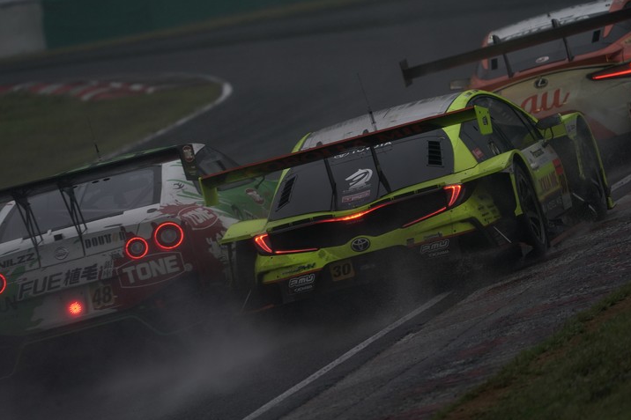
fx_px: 8919
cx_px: 316
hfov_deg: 4.1
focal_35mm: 509
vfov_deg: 2.7
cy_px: 210
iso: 800
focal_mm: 506
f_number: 6.3
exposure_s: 1/400
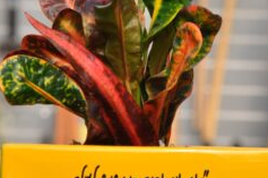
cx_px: 154
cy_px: 72
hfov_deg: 5.2
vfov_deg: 3.4
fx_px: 2966
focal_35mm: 399
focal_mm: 105
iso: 250
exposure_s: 1/400
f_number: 10
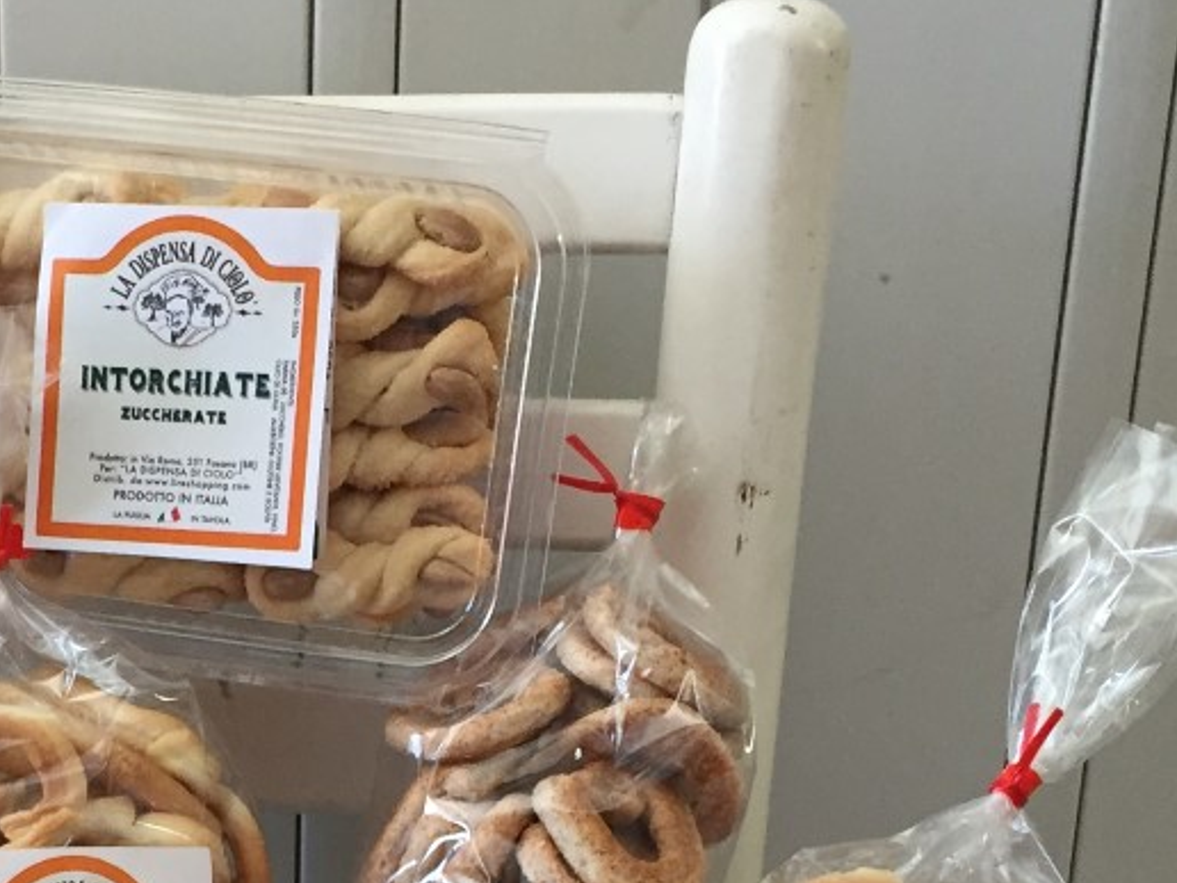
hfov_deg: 23.4
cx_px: 100
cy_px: 915
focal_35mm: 81
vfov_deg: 17.7
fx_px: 2754
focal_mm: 4.15
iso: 80
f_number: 2.2
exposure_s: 1/33
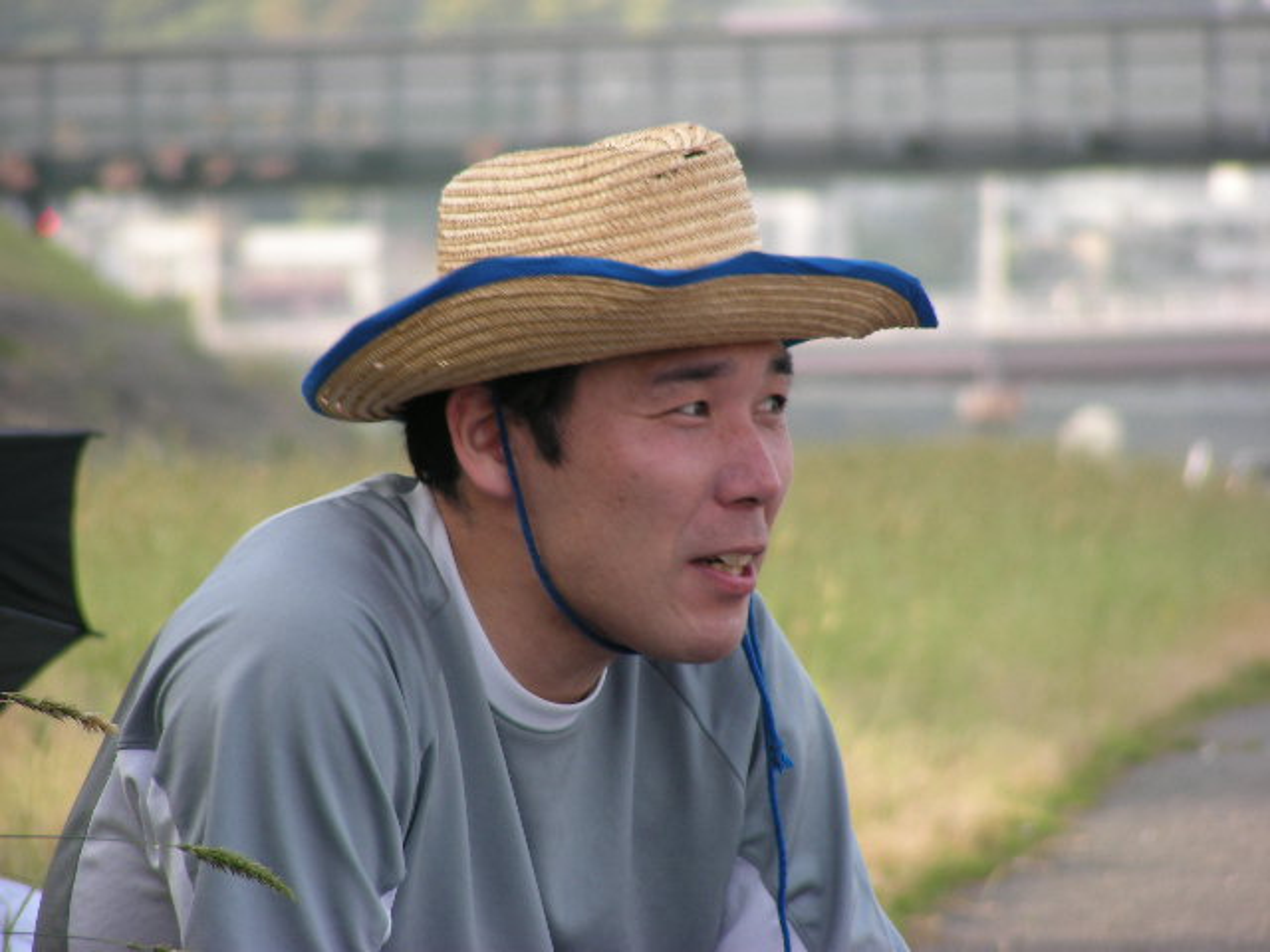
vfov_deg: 3.9
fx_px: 13942
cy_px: 476
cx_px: 635
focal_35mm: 380
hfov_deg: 5.2
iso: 50
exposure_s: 1/100
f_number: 3.5
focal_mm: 63.3
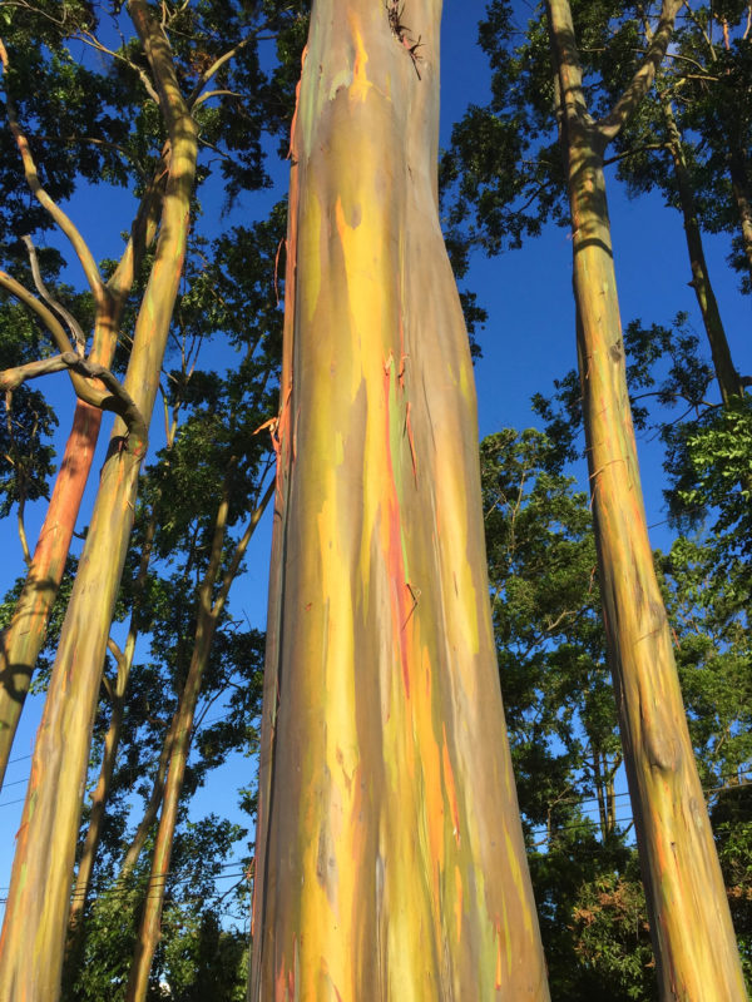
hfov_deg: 48.2
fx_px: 840
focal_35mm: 29
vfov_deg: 61.7
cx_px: 376
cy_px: 501
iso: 32
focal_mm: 4.15
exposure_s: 1/1163
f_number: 2.2
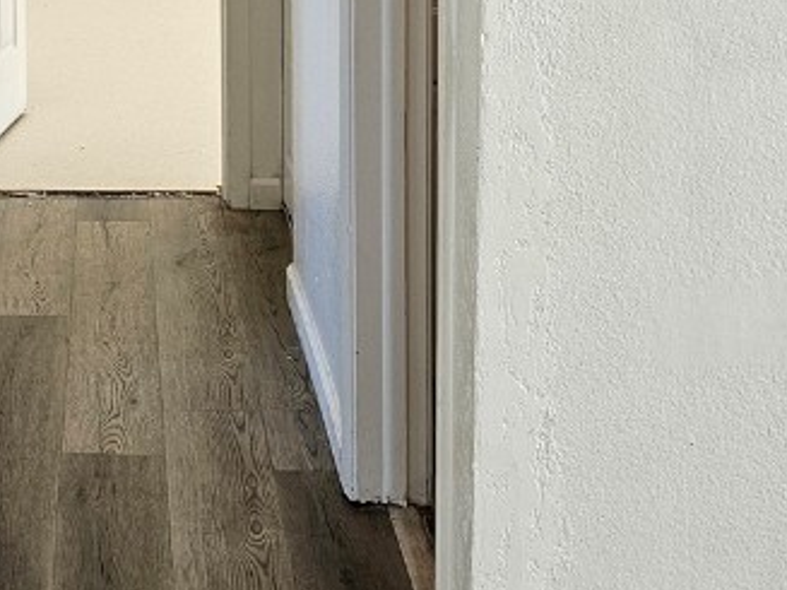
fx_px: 1636
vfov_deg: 19.0
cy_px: -166
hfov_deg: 25.9
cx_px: 29
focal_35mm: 72
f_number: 1.7
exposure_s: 1/120
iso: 80
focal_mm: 6.3
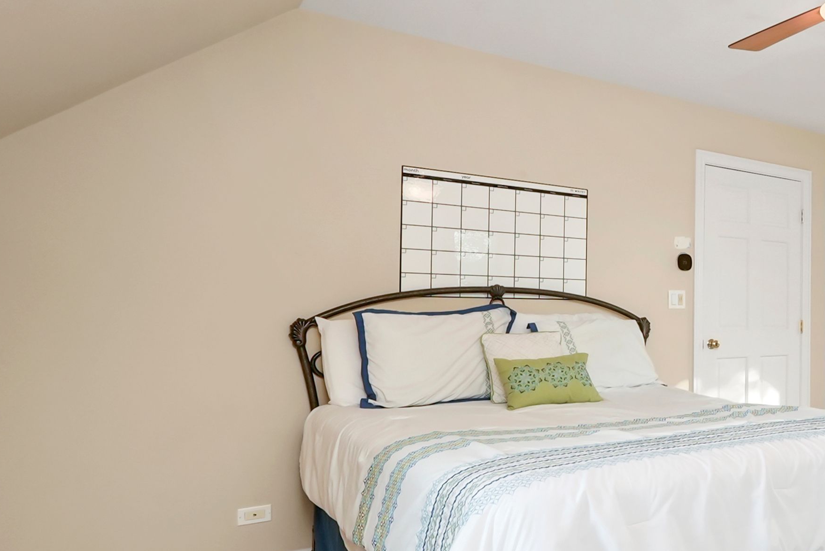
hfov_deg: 50.3
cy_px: 357
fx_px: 665
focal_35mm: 29
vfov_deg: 44.5
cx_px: 841
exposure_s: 1/5
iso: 1600
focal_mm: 12
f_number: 11
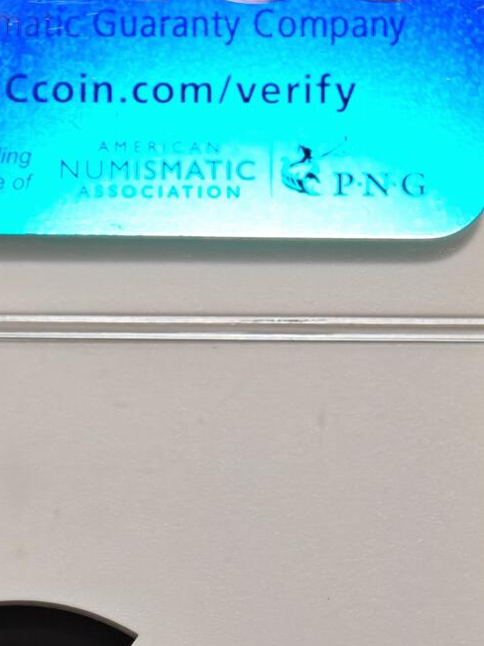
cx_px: -26
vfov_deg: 11.8
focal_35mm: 166
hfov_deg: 8.9
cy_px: 542
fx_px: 3096
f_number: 2
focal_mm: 9
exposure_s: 1/108
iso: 160
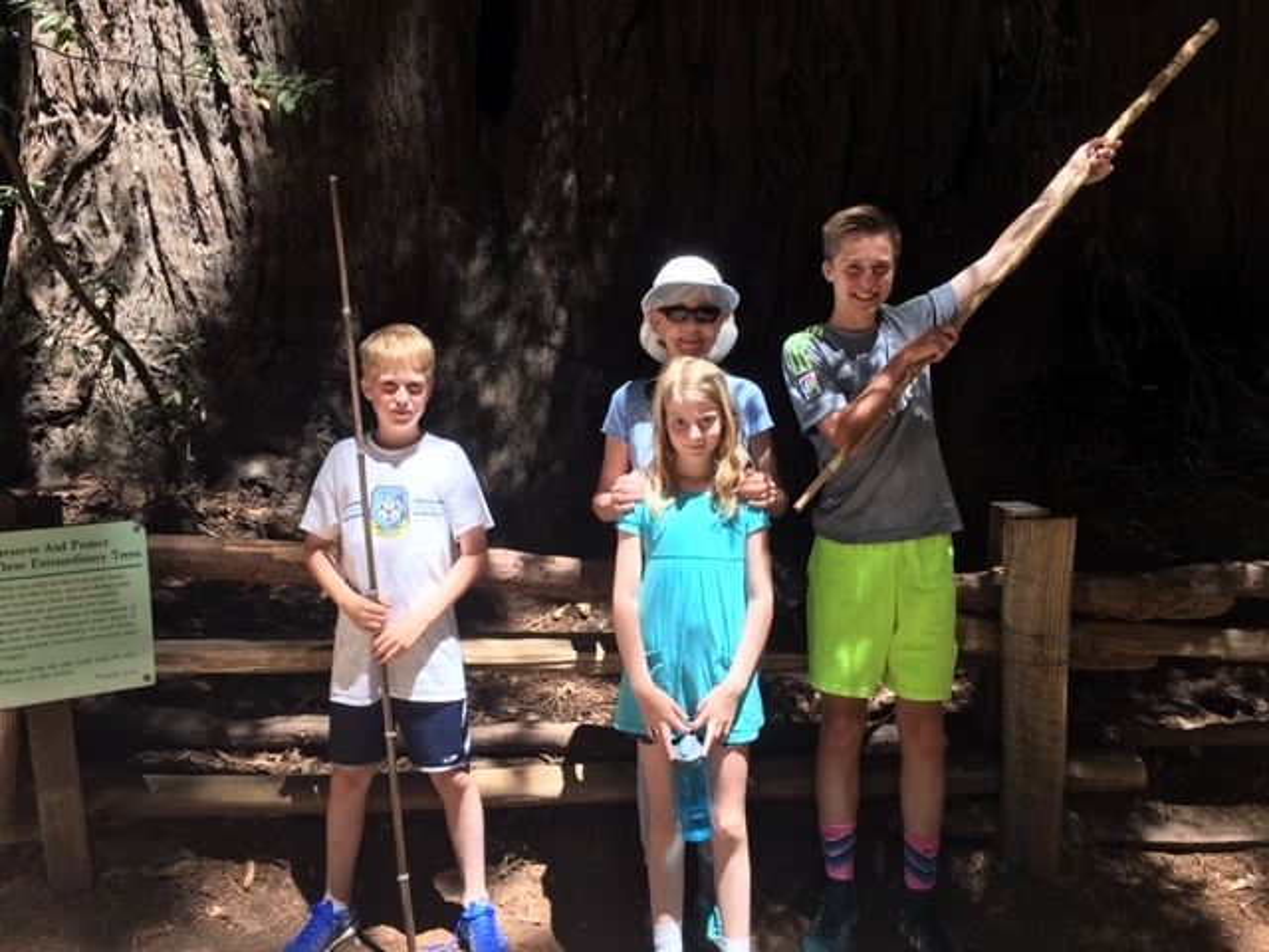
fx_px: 1063
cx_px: 634
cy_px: 476
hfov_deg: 61.7
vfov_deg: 48.2
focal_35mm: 29
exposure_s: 1/234
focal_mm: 4.15
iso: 25
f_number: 2.2
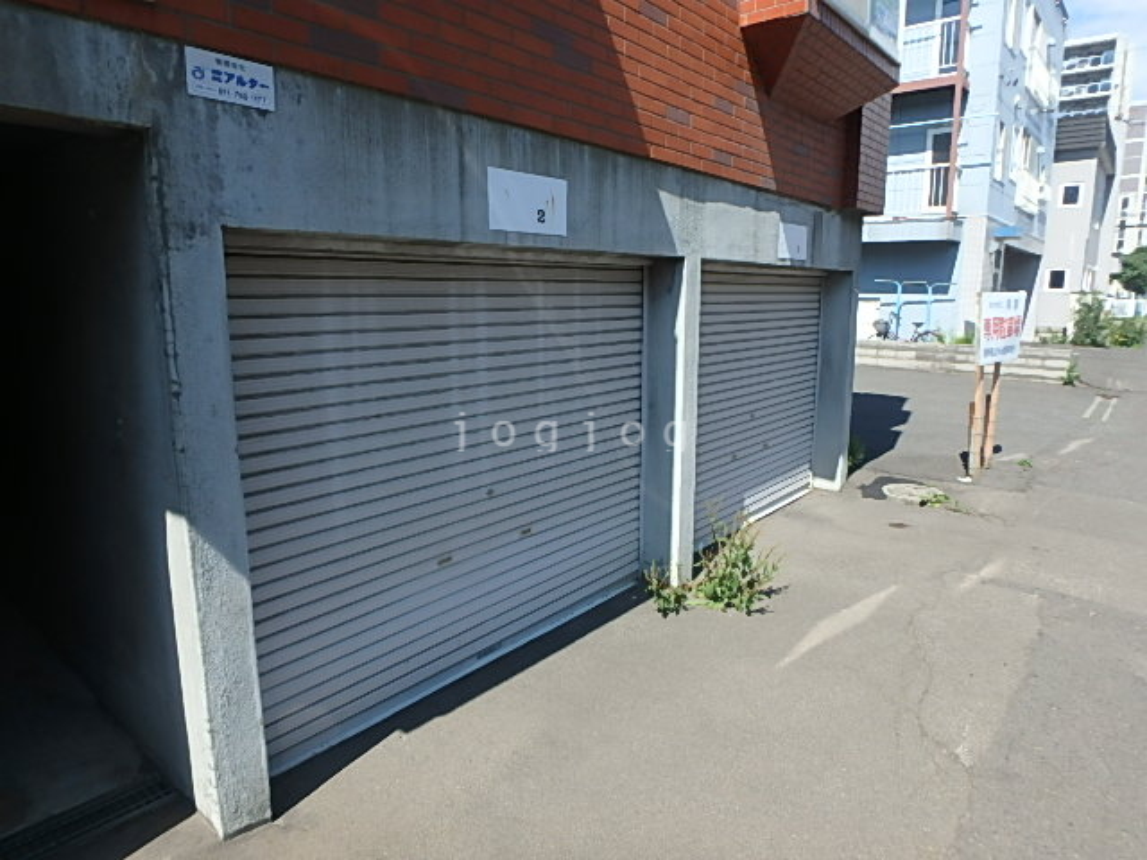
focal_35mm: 21
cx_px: 574
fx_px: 696
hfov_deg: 79.0
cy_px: 430
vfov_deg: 63.4
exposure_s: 1/640
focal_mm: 3.7
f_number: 3.5
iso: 125
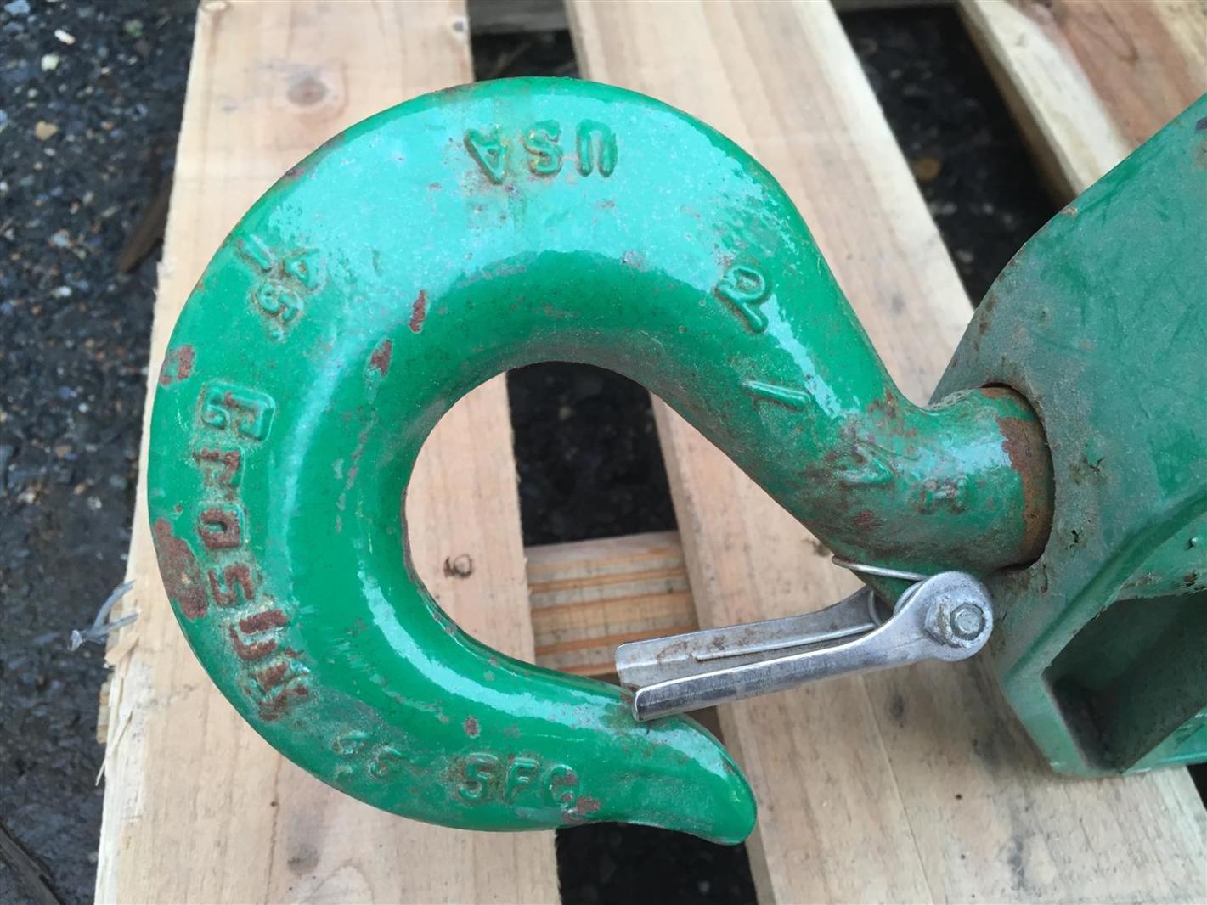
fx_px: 1011
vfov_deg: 48.2
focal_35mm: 29
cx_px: 604
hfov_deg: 61.7
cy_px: 452
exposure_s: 1/30
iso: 40
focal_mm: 4.15
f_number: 2.2
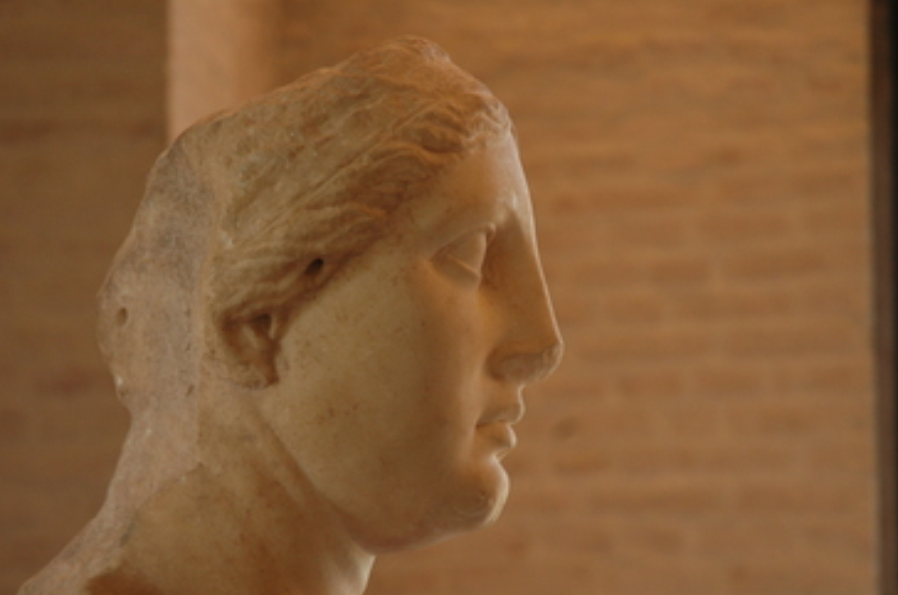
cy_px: 351
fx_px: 3161
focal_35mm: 127
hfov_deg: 16.2
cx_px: 449
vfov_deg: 10.7
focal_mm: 70
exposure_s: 1/13
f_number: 4.5
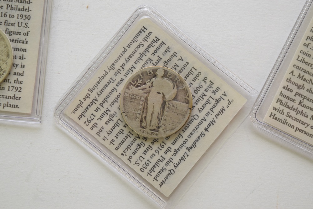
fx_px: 717
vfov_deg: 16.6
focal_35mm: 82
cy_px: 104
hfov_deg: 24.6
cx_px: 156
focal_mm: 55
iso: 640
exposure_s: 1/125
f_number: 5.6
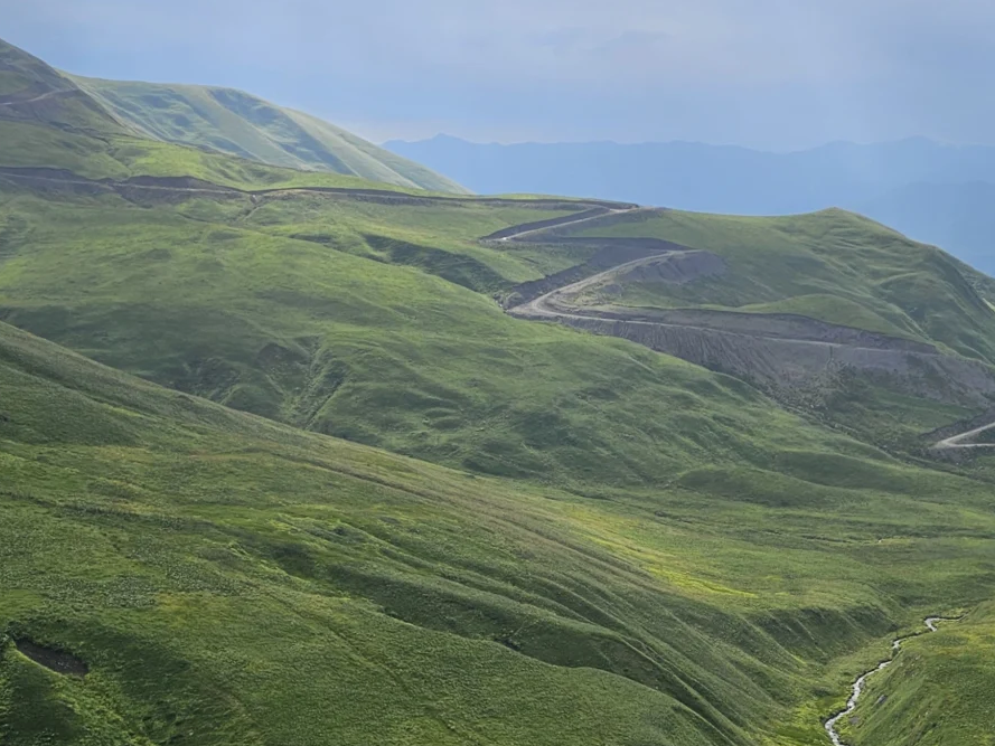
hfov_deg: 34.9
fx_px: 1524
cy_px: 561
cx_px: 807
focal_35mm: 53
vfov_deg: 27.2
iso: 10
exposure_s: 1/1232
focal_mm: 6.3
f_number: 1.7
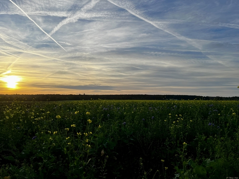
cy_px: 90
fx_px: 180
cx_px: 120
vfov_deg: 53.1
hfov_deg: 67.3
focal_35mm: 26
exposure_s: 1/2268
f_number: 1.6
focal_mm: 5.1
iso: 50
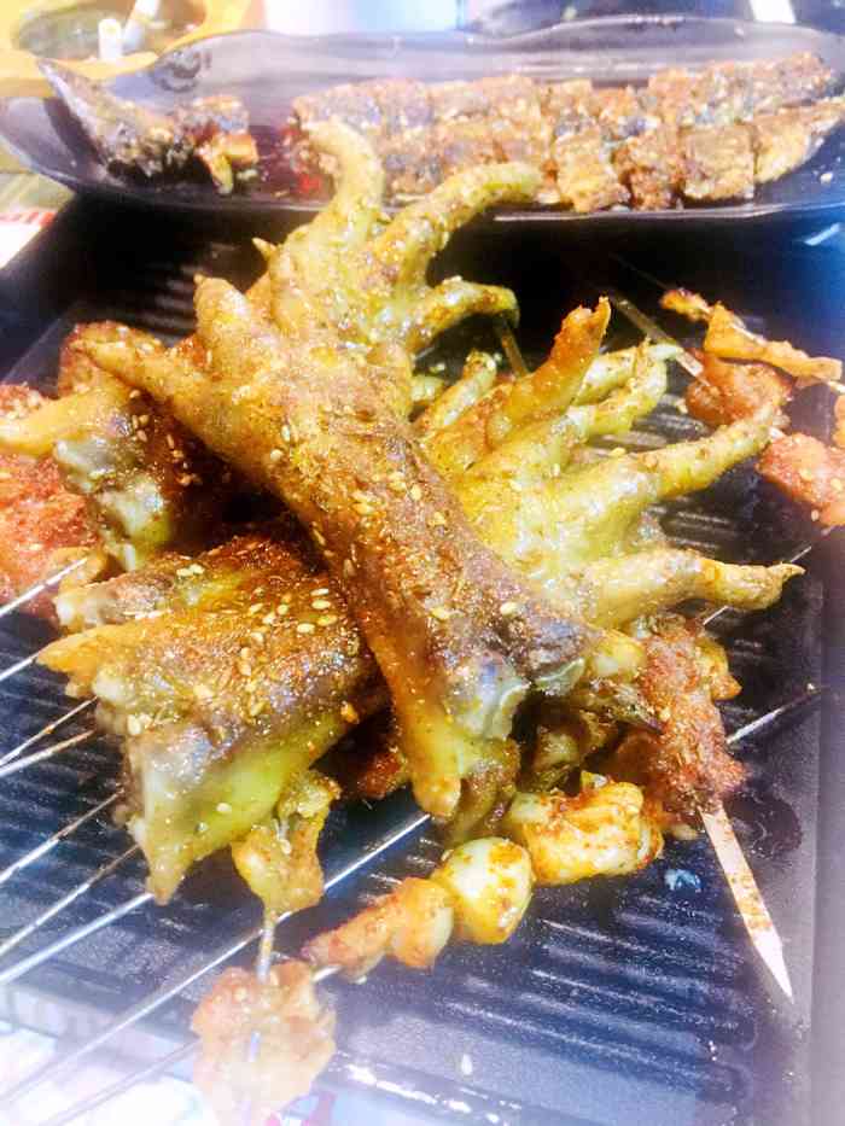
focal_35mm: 29
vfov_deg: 61.7
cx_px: 422
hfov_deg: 48.2
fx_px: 944
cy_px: 563
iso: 125
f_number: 2.2
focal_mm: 4.15
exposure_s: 1/4
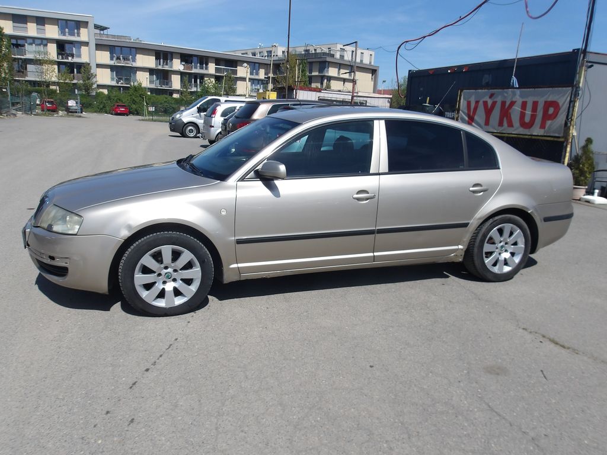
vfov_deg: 51.4
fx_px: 473
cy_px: 228
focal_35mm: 27
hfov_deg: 65.3
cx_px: 304
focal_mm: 4.9
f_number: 10.4
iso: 100
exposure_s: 1/180
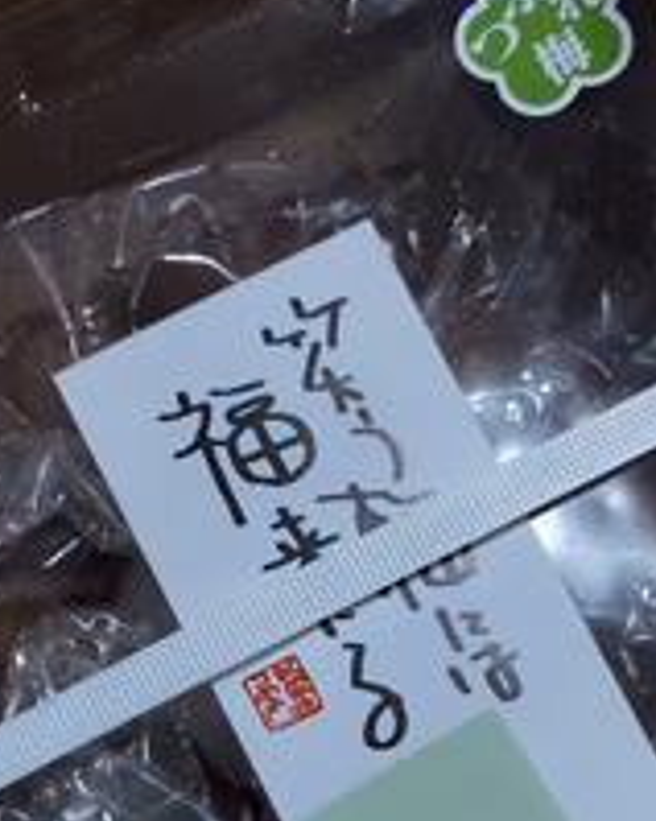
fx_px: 1190
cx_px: 289
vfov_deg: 36.7
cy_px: 660
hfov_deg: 30.8
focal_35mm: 49
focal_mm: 4.6
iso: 320
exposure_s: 1/50
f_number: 2
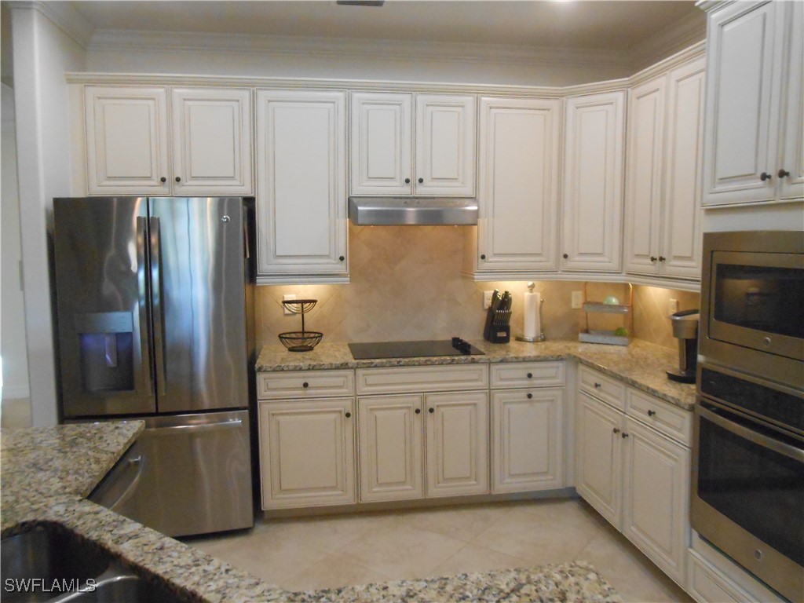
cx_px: 402
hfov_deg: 67.3
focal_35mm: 26
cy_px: 302
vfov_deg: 53.1
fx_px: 604
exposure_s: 1/80
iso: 800
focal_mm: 4.6
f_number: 3.5
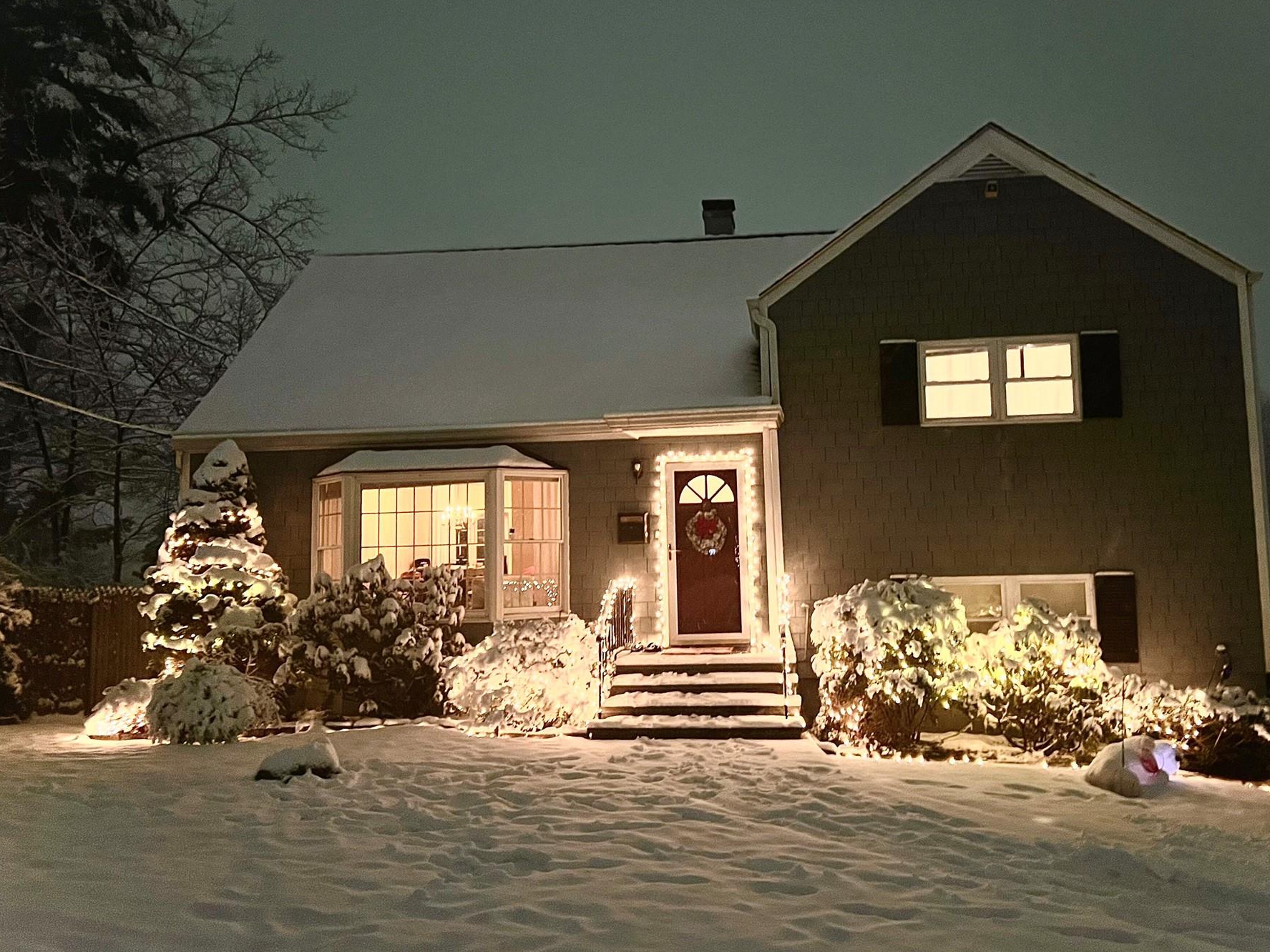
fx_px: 1101
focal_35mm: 30
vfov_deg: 46.8
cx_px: 705
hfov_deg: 59.8
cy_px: 453
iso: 640
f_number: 1.5
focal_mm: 5.7
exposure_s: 1/30
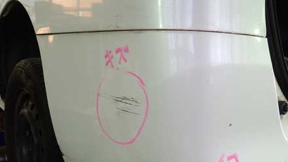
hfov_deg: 54.8
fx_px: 275
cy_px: 116
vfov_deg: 32.3
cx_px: 178
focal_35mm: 36
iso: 200
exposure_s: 1/50
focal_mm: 4.5
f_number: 2
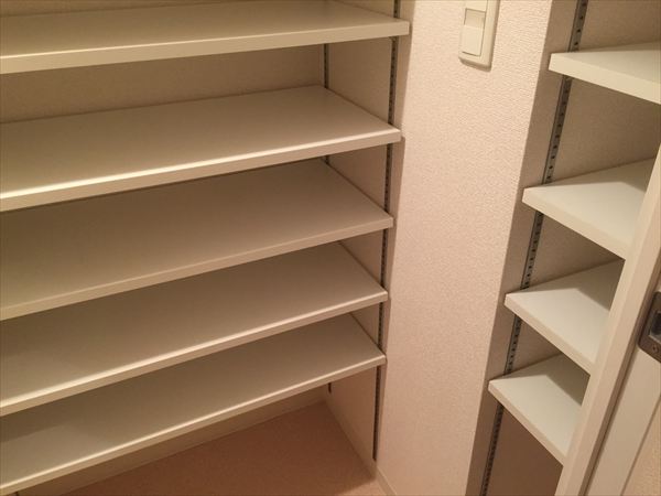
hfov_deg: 61.7
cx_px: 330
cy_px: 248
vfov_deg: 48.2
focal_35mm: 29
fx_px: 554
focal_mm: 4.15
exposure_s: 1/33
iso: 160
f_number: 2.2
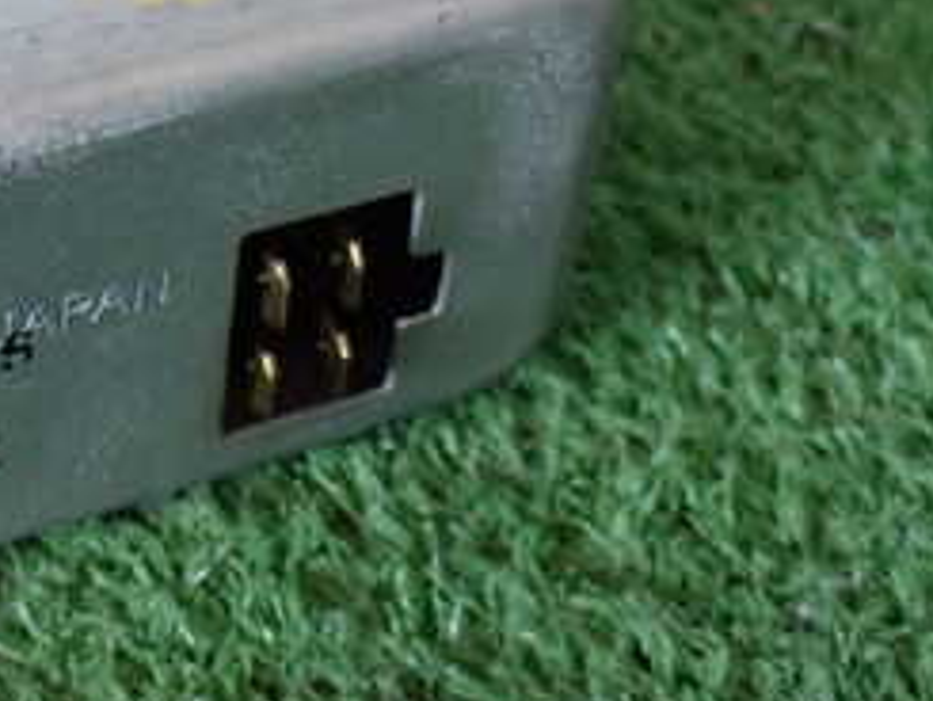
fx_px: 3101
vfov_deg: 12.7
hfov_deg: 16.8
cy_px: -4
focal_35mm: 115
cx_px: 27
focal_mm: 8.4
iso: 500
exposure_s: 1/50
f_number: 3.1
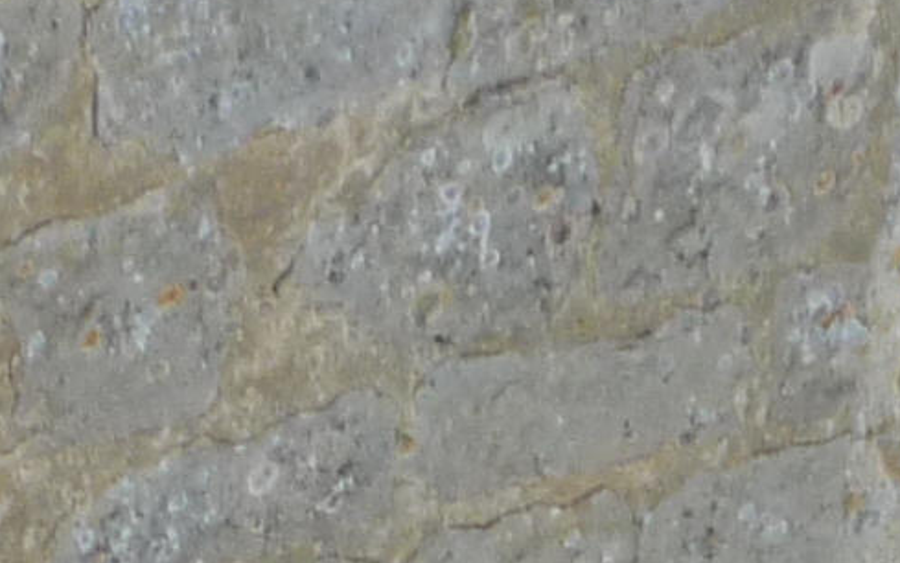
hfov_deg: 5.4
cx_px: 674
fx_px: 9545
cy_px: 1637
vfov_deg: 3.3
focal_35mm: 389
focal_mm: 9.1
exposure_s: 1/400
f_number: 3.4
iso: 100
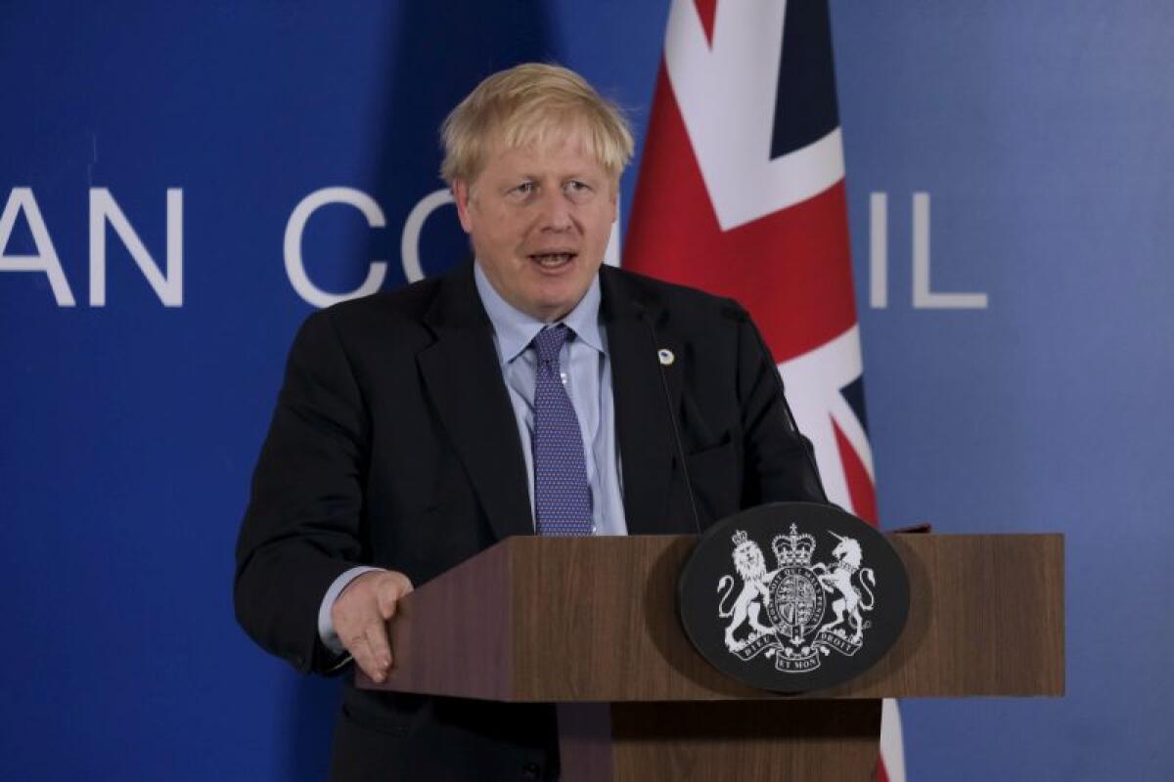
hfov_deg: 6.9
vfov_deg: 4.6
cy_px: 391
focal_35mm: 300
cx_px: 587
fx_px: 9783
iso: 3200
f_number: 4.8
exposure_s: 1/320
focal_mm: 200
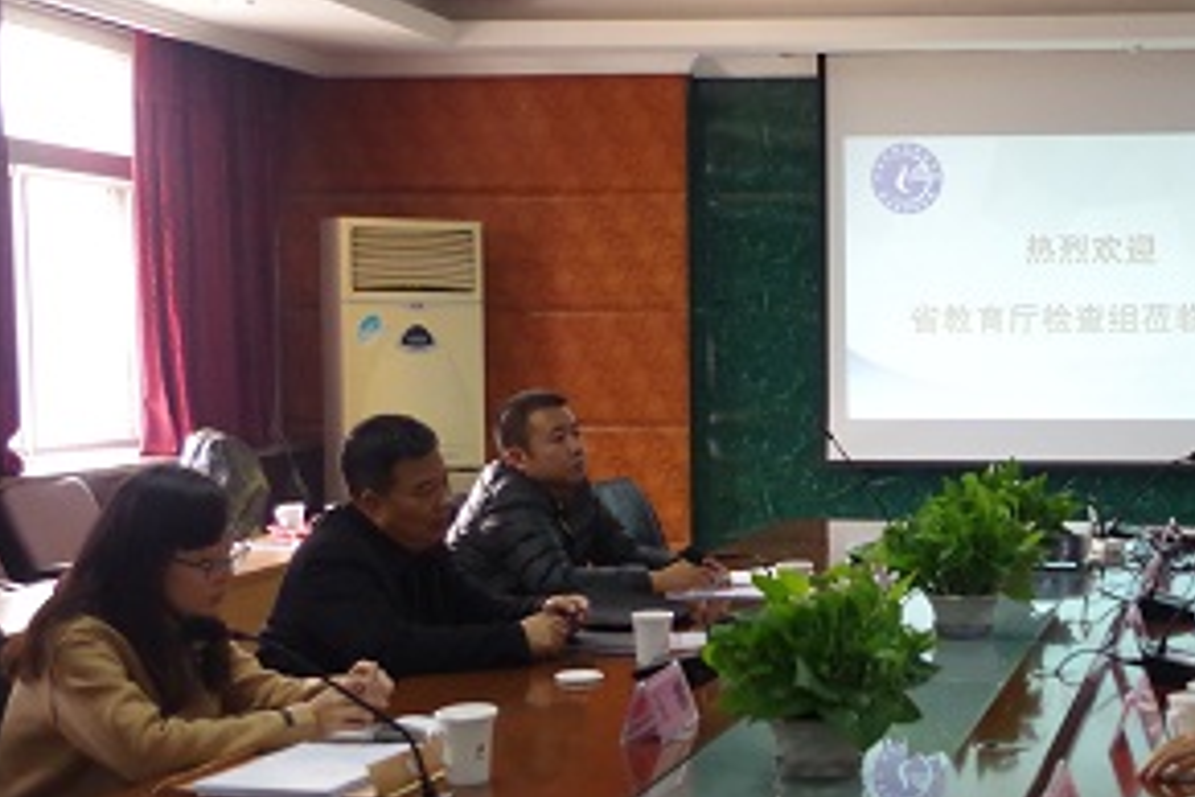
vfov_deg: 22.9
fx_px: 1958
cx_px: 1002
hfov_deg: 32.7
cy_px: 511
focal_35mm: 59
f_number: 4
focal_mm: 21.25
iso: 1600
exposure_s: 1/80
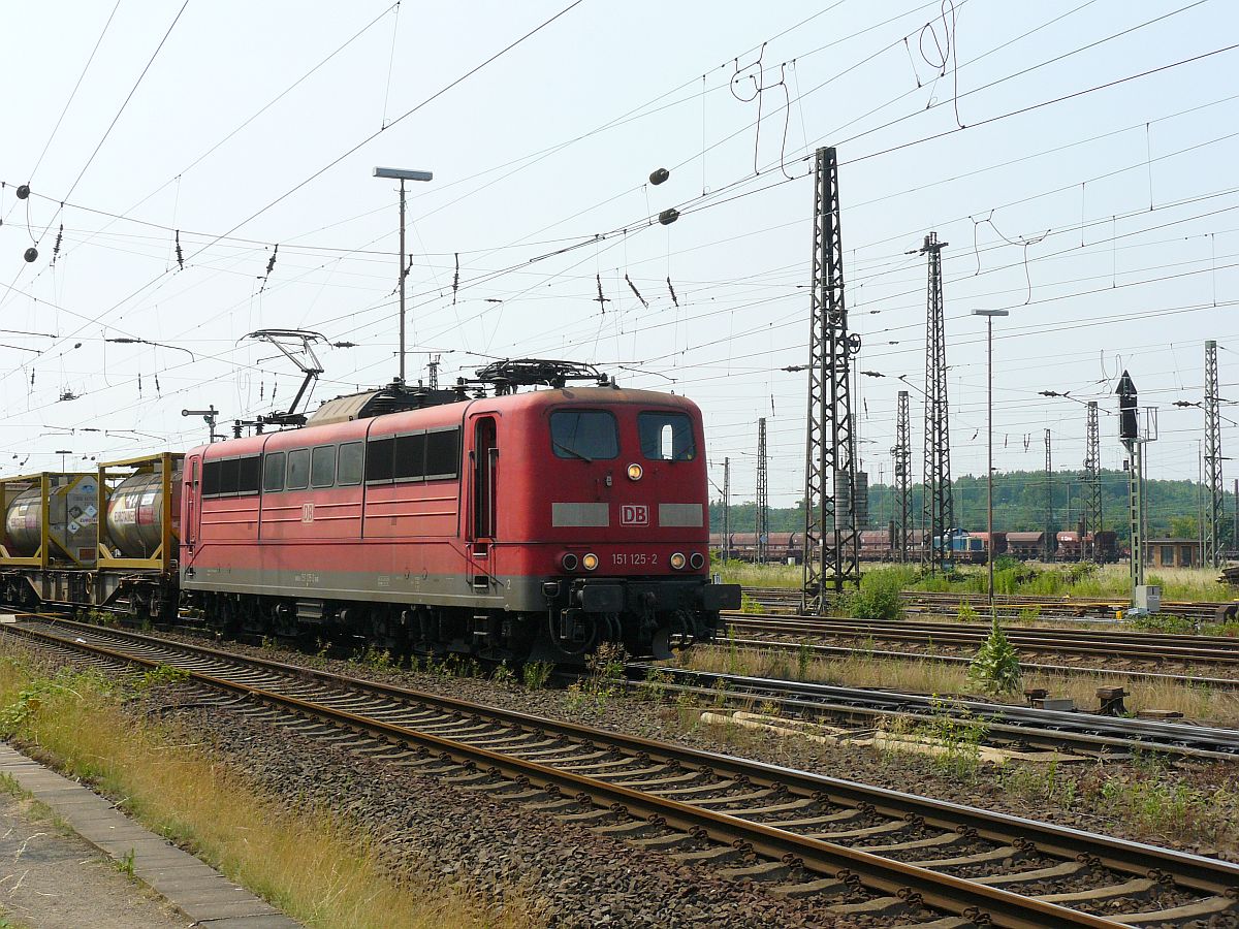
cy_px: 464
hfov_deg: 33.8
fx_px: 2040
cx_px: 620
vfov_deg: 25.7
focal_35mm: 57
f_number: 5.6
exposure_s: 1/400
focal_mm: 9.5
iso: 100
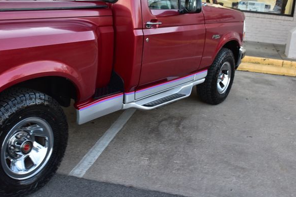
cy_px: 90
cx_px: 159
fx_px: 391
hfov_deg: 41.5
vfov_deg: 28.3
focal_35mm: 48
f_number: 7.1
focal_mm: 29
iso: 400
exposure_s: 1/30
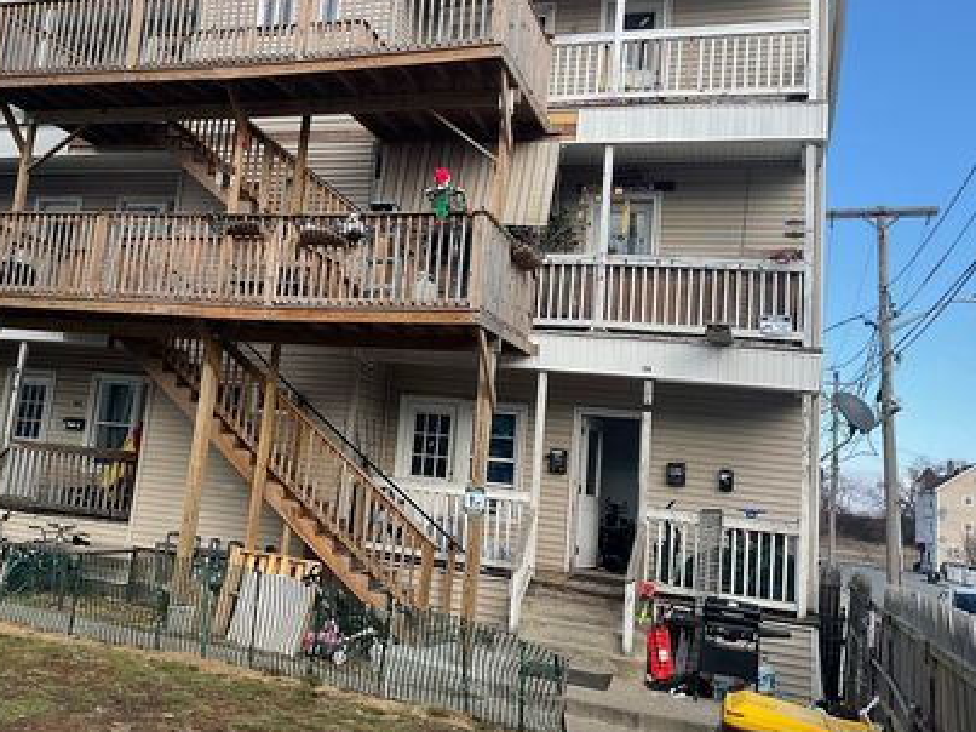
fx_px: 1015
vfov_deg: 39.5
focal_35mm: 36
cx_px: 380
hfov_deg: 51.0
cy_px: 292
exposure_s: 1/855
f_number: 1.8
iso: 16
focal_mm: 3
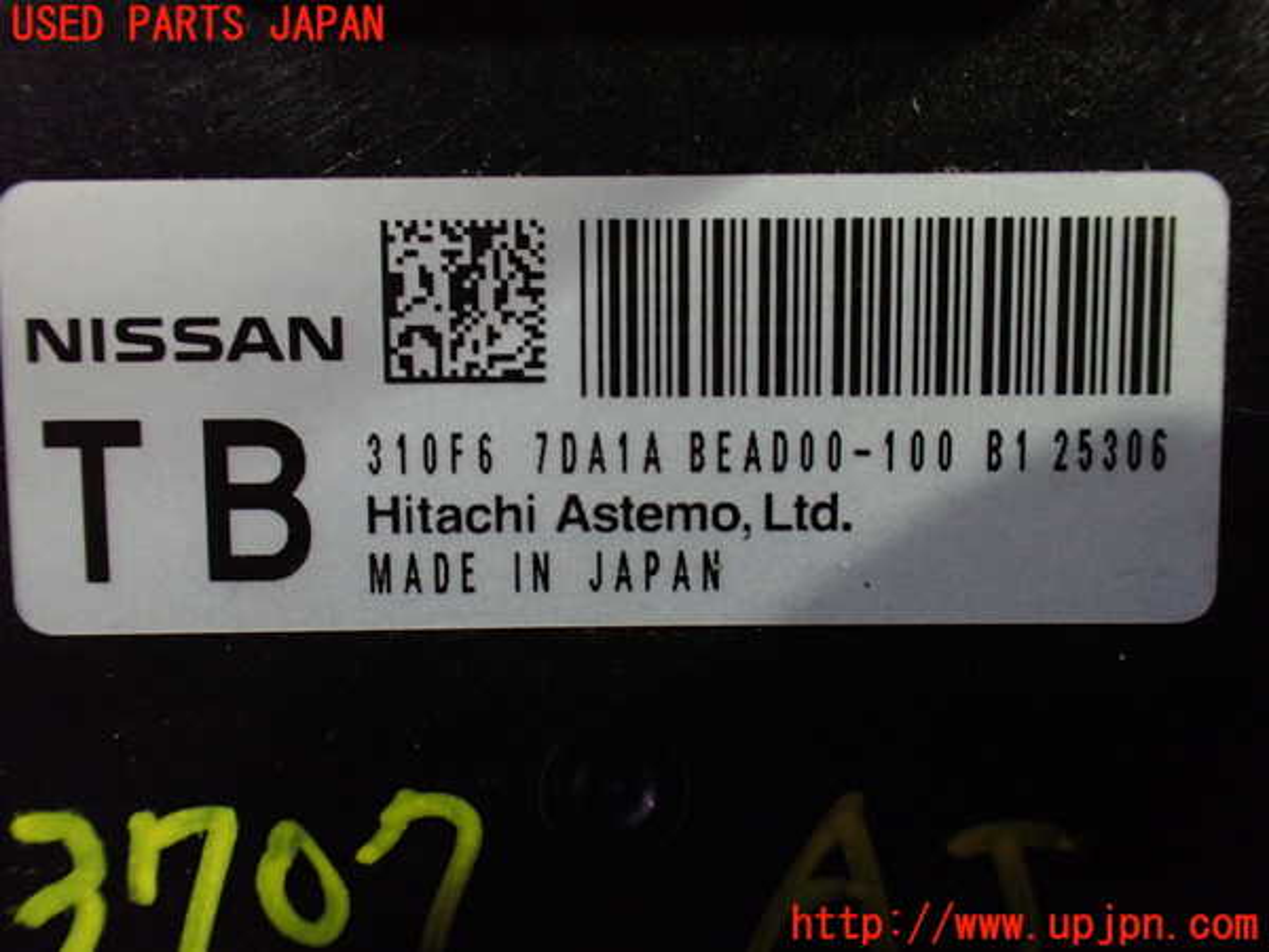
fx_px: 1100
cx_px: 634
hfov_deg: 60.0
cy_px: 476
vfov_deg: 46.8
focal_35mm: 30
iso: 800
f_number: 2.3
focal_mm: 5.4
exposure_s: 1/60
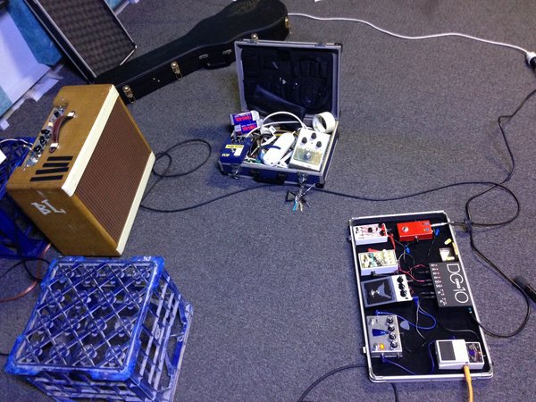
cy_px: 201
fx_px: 511
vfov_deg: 42.9
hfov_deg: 55.4
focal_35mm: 33
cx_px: 268
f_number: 2.4
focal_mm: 4.13
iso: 400
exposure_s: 1/15
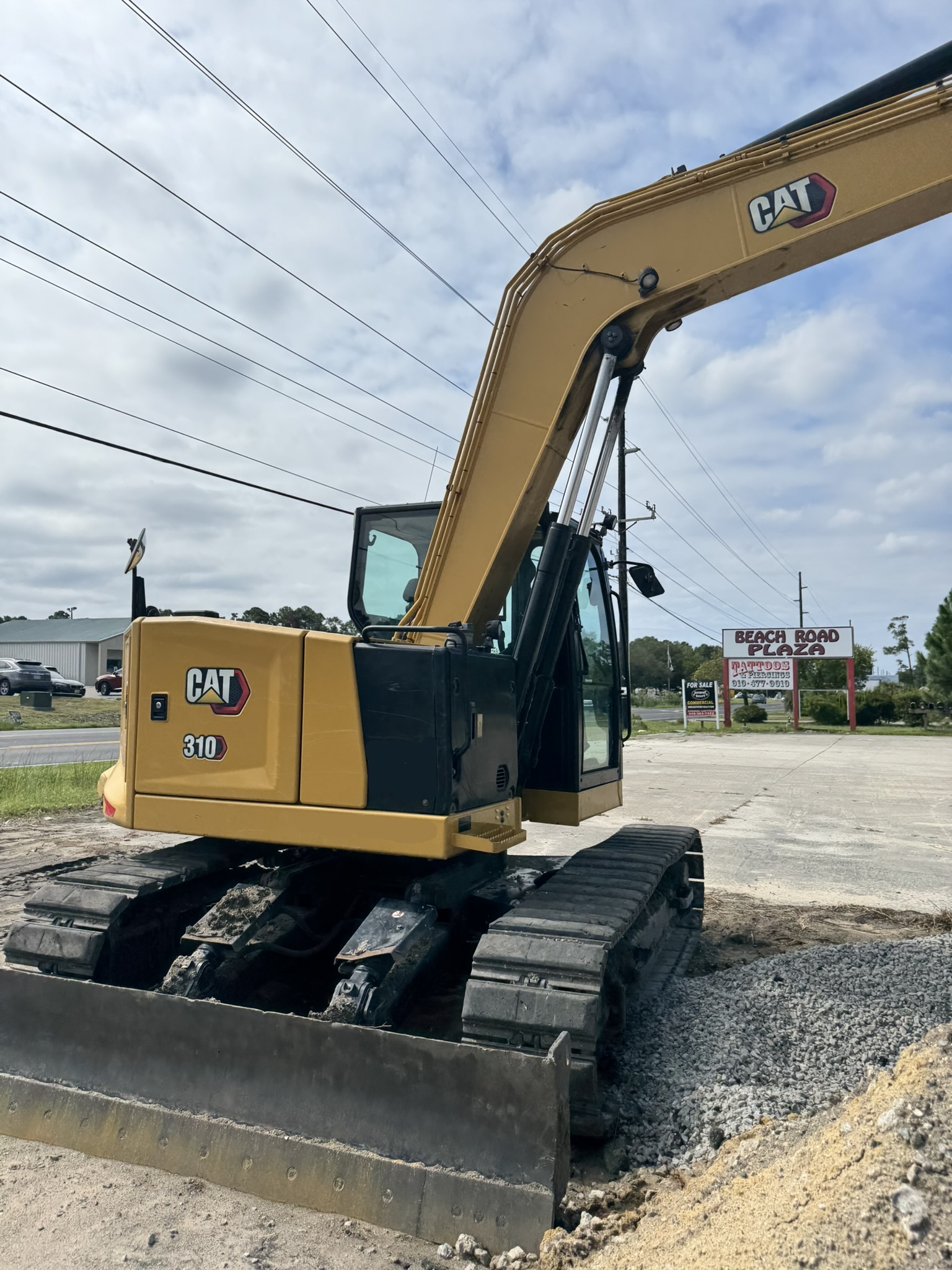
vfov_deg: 71.6
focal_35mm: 24
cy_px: 635
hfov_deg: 56.8
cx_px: 476
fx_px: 880
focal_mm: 6.76
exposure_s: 1/12346
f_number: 1.78
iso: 80
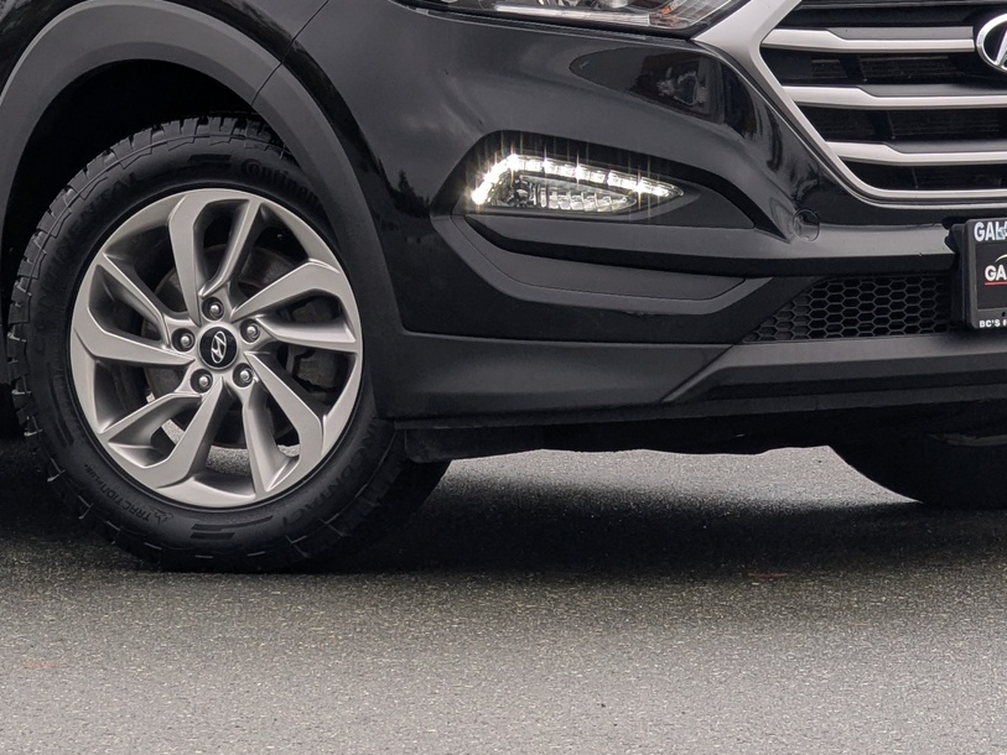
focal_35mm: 267
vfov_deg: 5.6
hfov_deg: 7.4
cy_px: 54
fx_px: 7768
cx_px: 156
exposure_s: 1/89.8
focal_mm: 19
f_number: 3.5
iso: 48
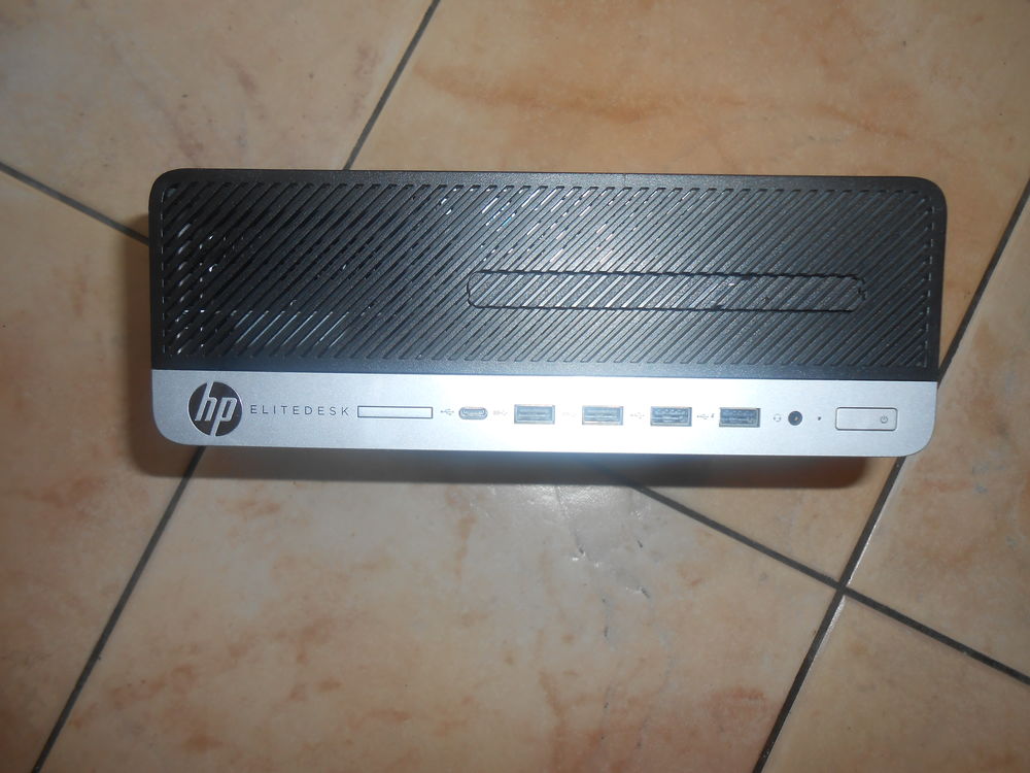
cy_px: 386
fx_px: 774
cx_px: 515
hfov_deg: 67.3
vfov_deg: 53.1
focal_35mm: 26
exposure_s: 1/25
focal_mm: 4.6
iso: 80
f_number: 3.5
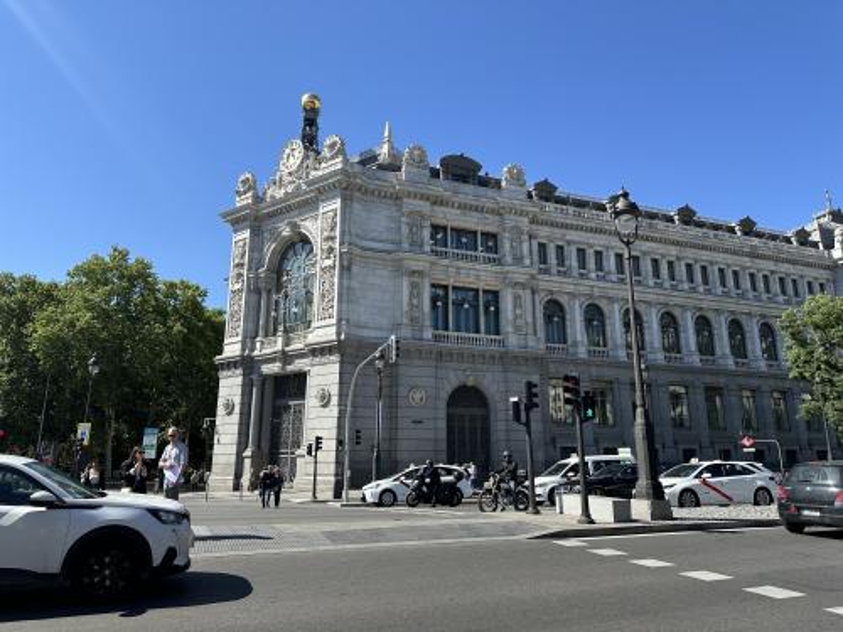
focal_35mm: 24
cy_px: 316
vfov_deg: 56.8
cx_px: 422
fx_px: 584
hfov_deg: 71.6
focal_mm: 6.86
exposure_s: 1/3058
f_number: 1.78
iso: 80
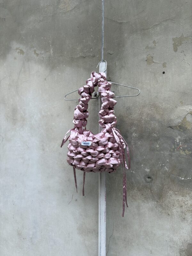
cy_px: 128
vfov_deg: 67.3
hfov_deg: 53.1
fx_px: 192
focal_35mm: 26
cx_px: 96
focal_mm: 5.96
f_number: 1.6
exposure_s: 1/222
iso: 40
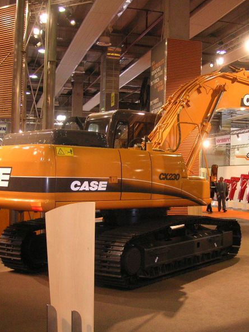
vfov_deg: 38.2
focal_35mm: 50
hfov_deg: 28.7
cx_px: 184
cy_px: 166
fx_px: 480
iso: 160
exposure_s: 1/45
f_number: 2.8
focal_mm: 6.1
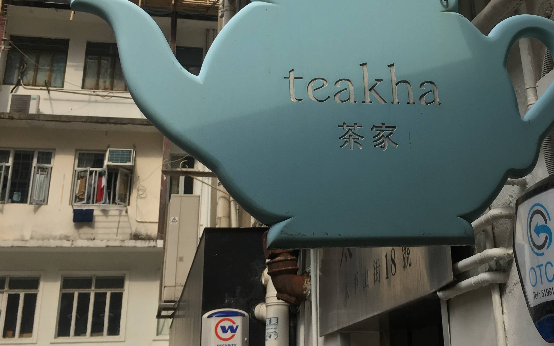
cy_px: 65
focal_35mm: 49
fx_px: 740
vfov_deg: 25.8
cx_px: 347
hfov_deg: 40.8
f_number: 2.2
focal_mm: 4.15
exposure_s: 1/916
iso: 25
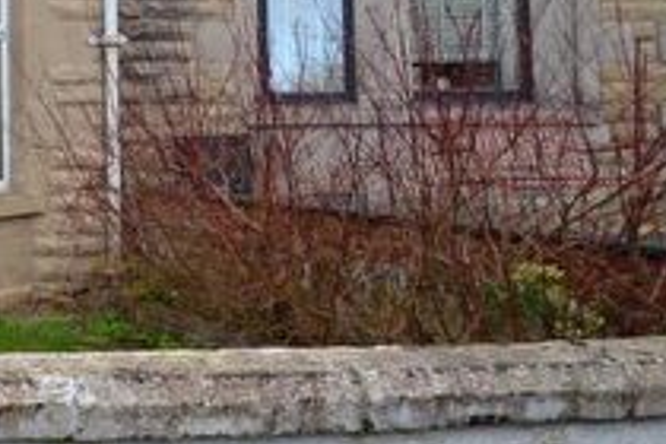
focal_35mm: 50
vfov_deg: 26.3
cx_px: -374
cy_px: 60
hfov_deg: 26.3
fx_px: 925
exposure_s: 1/160
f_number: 6.3
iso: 200
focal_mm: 10
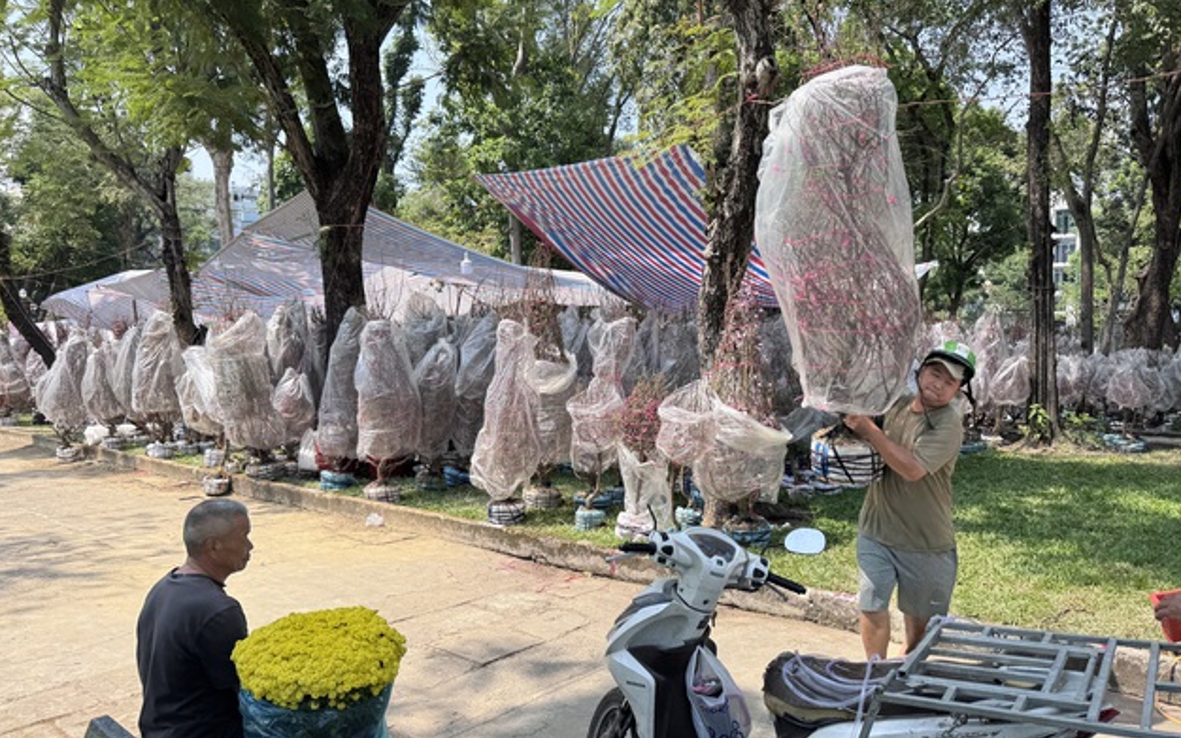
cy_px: 406
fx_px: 837
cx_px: 598
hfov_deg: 70.4
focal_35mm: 26
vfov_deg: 47.5
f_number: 1.78
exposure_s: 1/2331
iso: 80
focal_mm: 6.76
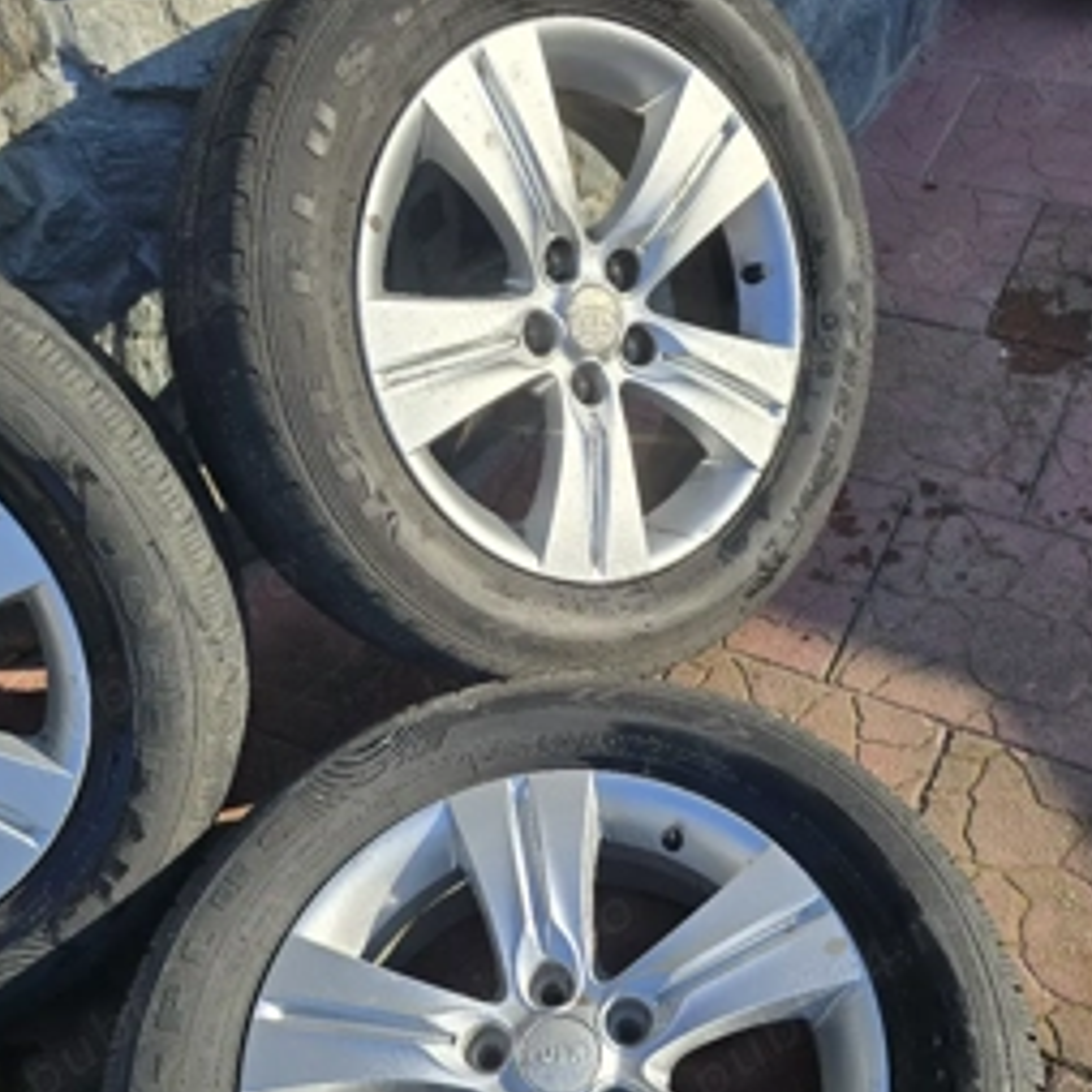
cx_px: 580
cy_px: 714
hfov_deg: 51.1
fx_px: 1142
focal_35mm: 32
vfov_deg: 50.3
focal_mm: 6.3
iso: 12
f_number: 1.7
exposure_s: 1/1111
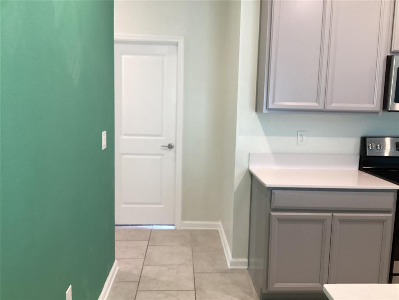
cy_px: 150
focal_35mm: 31
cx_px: 200
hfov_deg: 58.4
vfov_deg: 45.4
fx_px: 357
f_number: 2.4
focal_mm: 3.3
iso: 125
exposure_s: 1/60
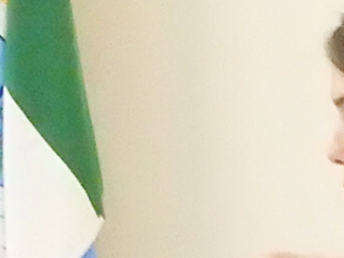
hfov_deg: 2.1
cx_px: 1059
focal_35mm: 929
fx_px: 9225
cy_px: 531
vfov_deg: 1.6
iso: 1600
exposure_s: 1/20
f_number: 5
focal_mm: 22.4
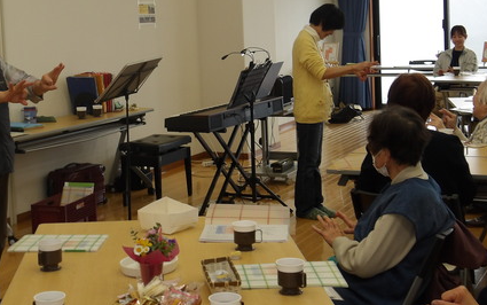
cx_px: 207
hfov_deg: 30.6
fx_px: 890
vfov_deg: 19.3
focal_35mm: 67
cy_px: 87
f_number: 3.7
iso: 100
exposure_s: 1/57
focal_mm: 7.6
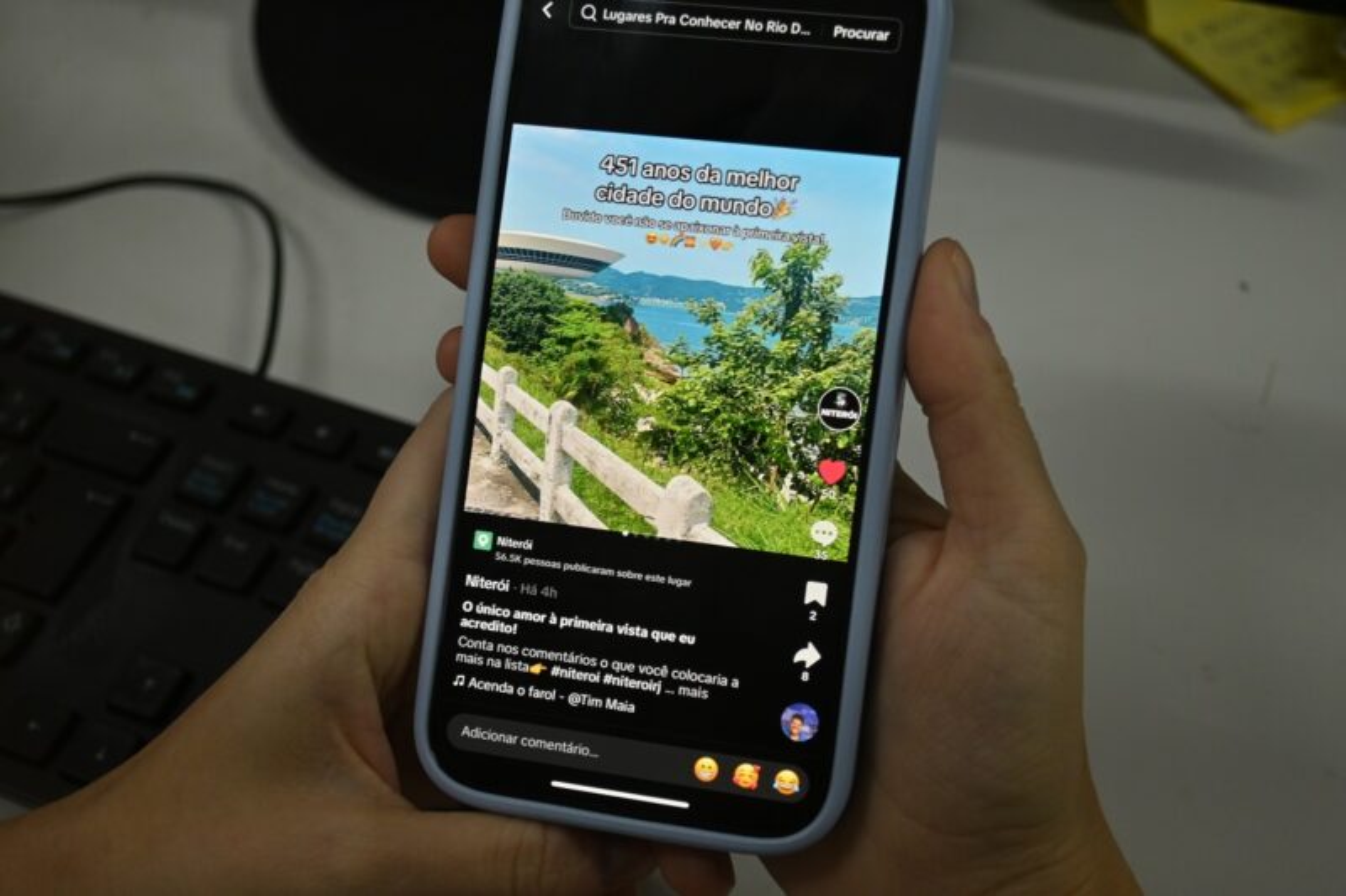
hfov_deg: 37.9
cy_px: 448
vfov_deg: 25.7
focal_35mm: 52
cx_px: 673
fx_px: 1962
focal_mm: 35
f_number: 5.6
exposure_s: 1/100
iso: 640
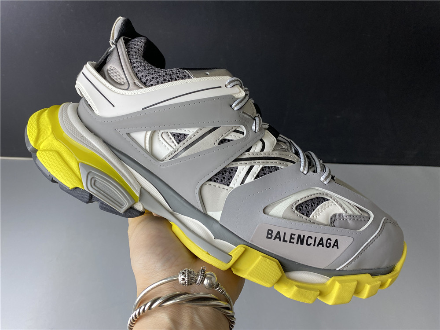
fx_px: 330
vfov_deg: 53.1
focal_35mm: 26
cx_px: 220
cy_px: 165
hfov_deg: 67.3
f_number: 1.8
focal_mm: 4.25
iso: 80
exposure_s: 1/100
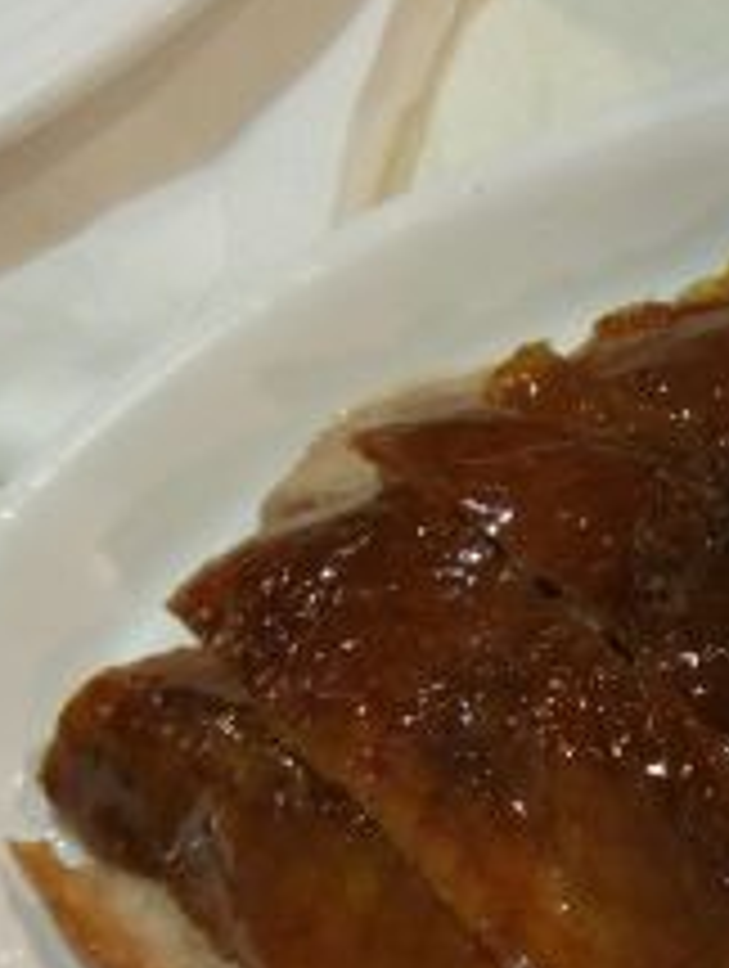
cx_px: 988
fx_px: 2548
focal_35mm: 91
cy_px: 761
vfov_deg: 21.3
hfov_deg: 15.4
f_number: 2
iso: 455
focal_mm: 4.26
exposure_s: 1/20
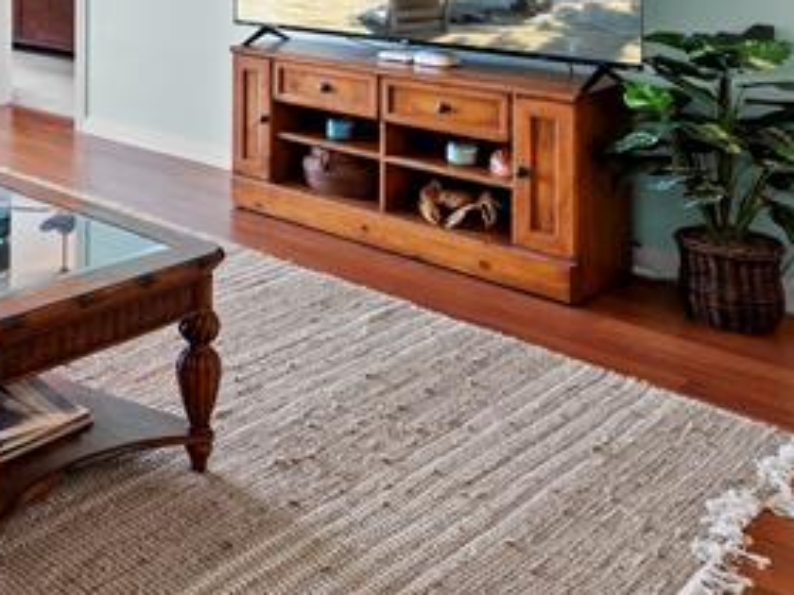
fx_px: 1009
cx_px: 3
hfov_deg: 38.3
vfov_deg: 28.3
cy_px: -135
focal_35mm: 44
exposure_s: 1/6
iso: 400
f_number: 8
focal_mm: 16
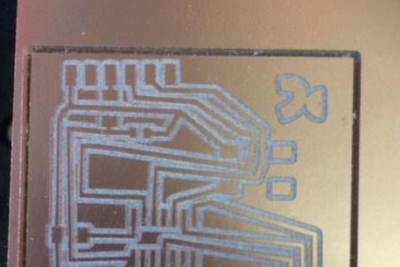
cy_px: 232
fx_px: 489
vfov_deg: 29.5
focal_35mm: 44
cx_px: 193
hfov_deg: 44.5
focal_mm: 4.15
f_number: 2.2
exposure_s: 1/33
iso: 100
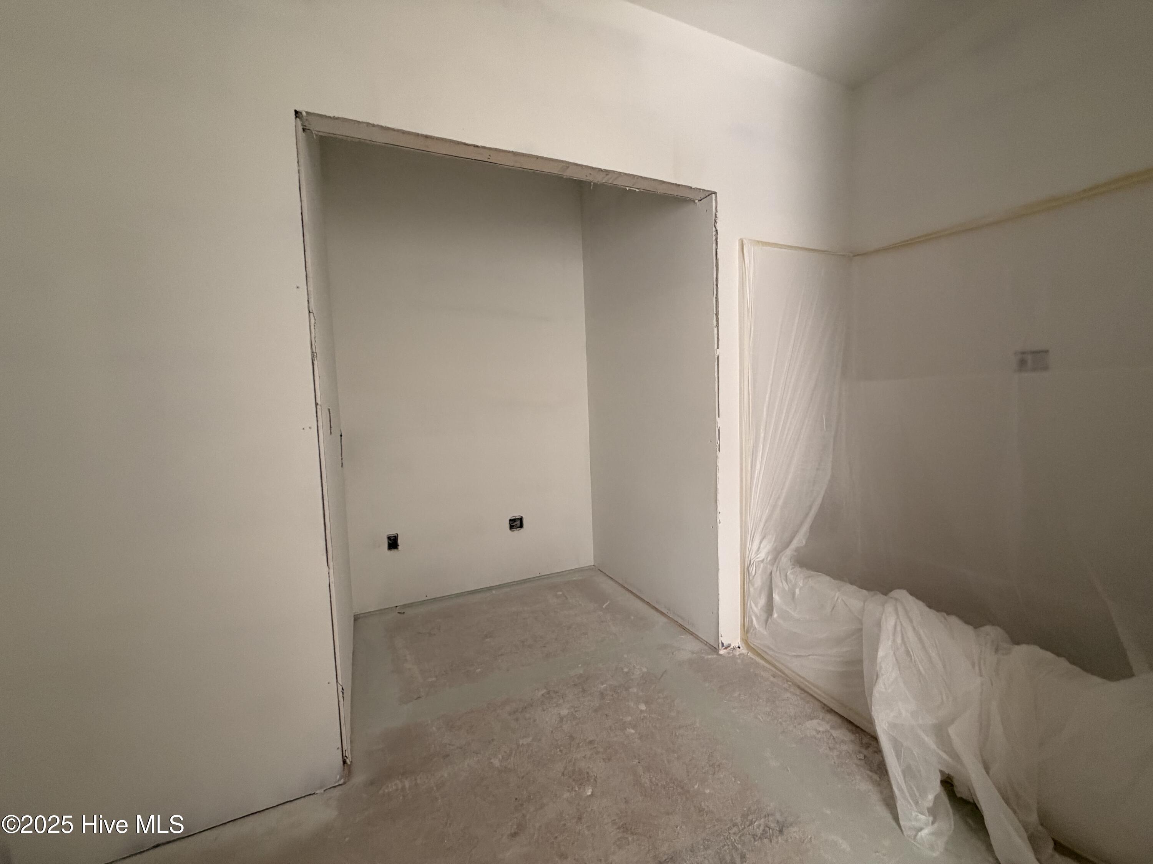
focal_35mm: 14
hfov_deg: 102.1
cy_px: 432
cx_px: 576
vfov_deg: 85.7
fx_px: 466
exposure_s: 1/84
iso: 320
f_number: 2.2
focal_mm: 2.22
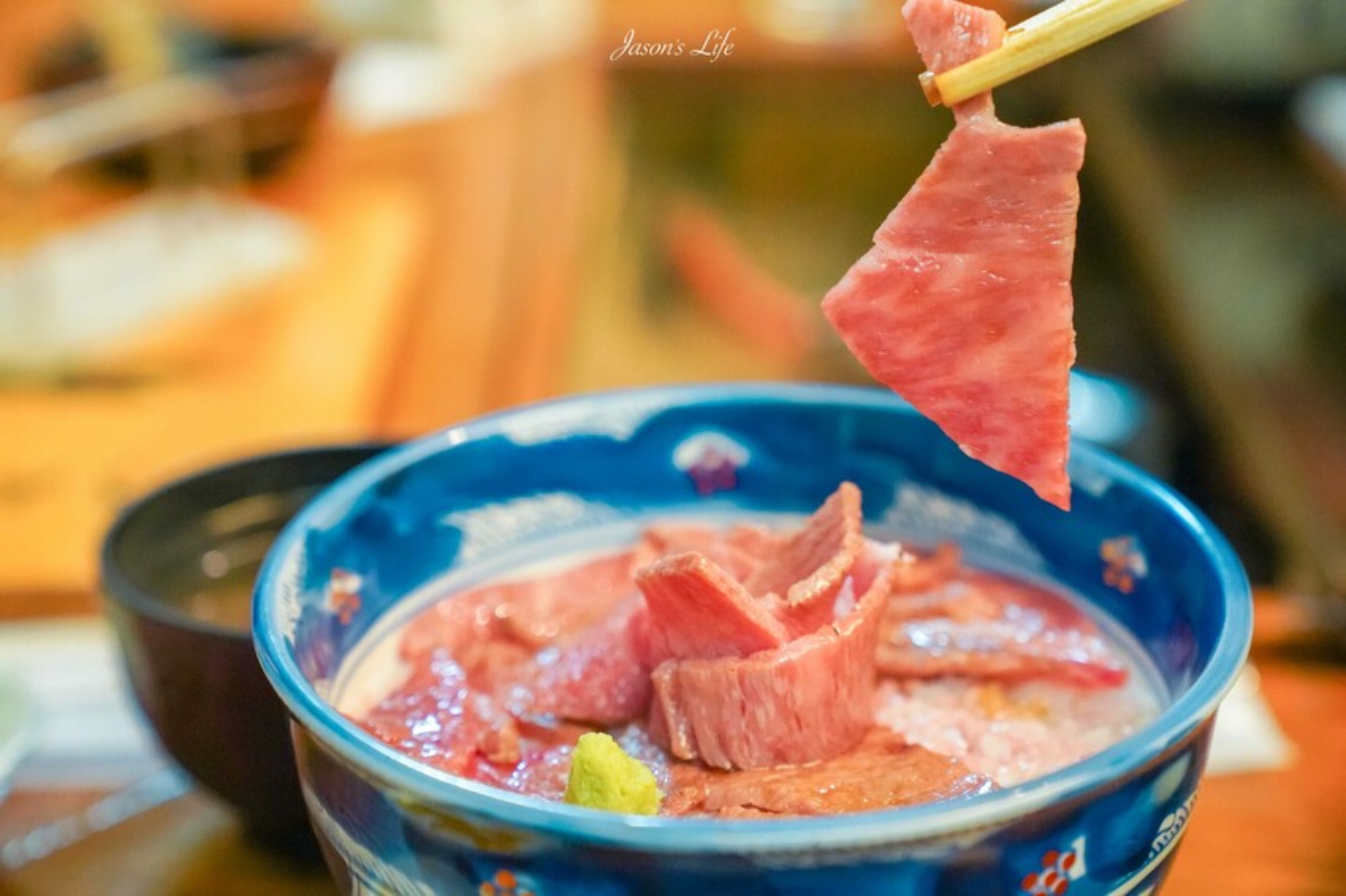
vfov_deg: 19.7
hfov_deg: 29.3
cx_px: 673
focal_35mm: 69
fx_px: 2579
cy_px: 448
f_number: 4
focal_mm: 69
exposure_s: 1/80
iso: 6400
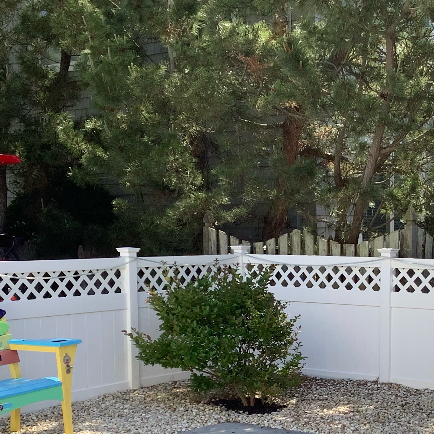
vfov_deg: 25.1
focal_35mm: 67
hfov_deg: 25.3
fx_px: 950
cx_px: 347
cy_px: 379
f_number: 2.4
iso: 25
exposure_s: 1/354
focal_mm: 3.3
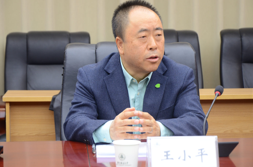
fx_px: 936
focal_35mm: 134
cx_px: 130
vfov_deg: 10.2
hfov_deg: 15.4
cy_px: 82
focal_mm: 85
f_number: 6.3
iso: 400
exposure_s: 1/25
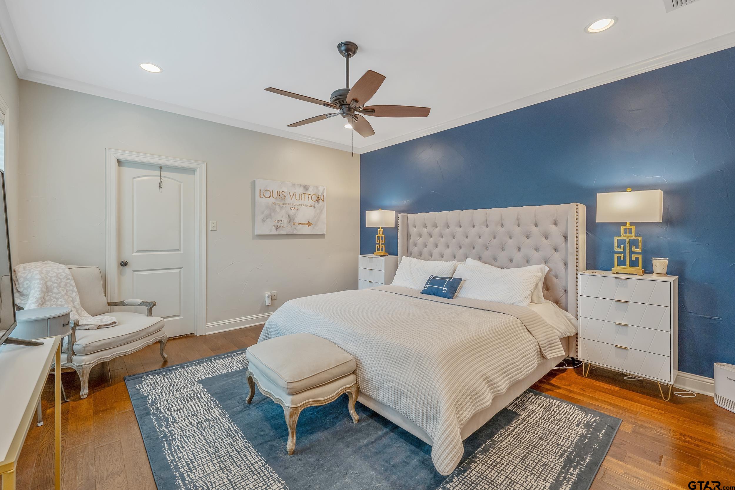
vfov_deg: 77.3
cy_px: 245
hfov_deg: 100.4
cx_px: 368
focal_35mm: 15
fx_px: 306
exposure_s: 1/10
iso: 800
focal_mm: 15
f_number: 8
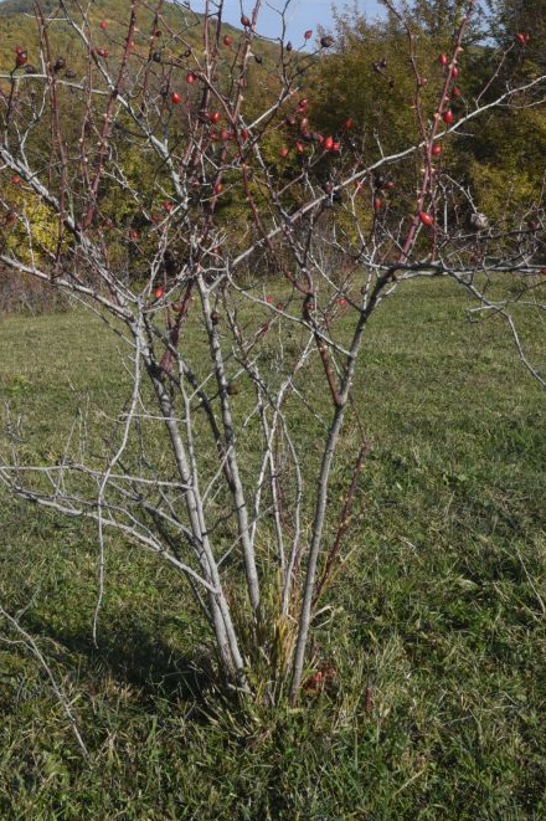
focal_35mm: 61
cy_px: 165
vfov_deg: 32.0
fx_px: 1389
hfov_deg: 22.2
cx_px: 229
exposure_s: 1/125
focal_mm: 31
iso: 500
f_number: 25
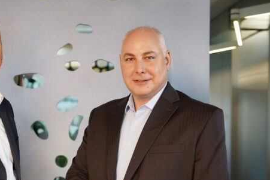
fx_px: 405
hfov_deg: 36.0
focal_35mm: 54
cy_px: 126
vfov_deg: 24.9
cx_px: 66
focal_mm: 35
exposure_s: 1/80
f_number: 2.8
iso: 100
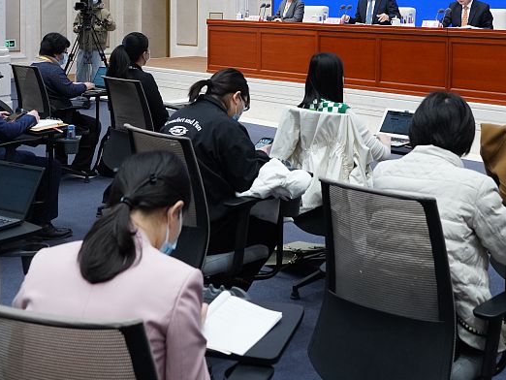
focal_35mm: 53
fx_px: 775
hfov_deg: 36.1
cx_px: 267
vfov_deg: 26.5
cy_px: 31
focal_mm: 24
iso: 1600
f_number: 4
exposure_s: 1/160
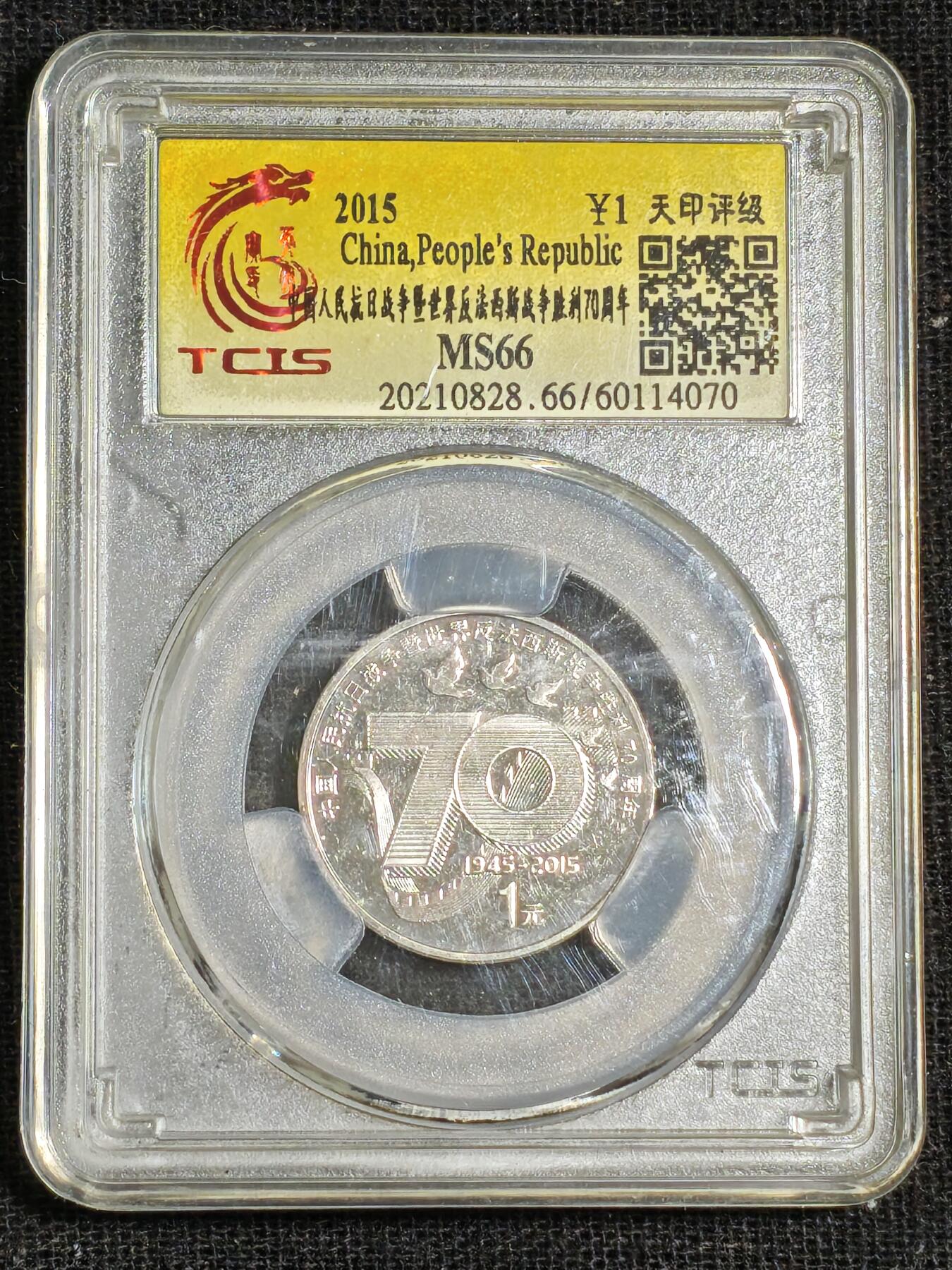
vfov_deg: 16.4
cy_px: 635
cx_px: 476
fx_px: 4400
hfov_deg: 12.3
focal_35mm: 120
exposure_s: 1/787
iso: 50
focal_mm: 4.94
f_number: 1.5
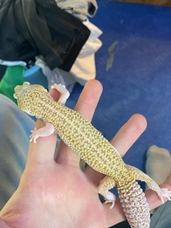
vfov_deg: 55.4
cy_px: 112
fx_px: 218
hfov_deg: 42.9
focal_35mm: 33
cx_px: 79
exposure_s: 1/33
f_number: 1.8
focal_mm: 4.25
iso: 400
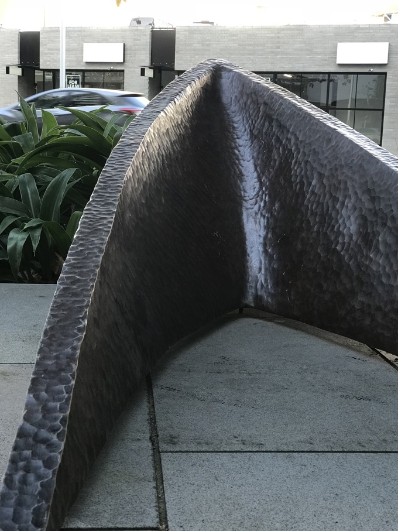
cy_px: 266
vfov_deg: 33.8
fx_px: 874
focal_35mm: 57
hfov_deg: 25.7
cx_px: 199
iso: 25
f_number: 2.8
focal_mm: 6.6
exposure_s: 1/50
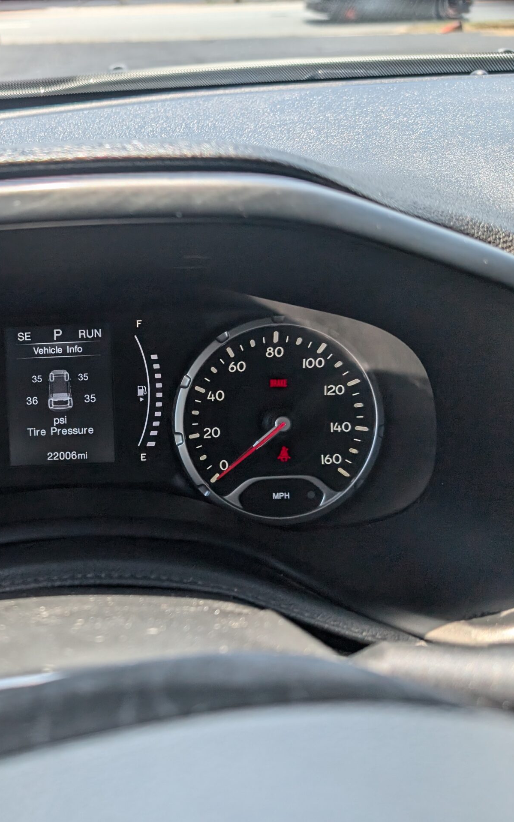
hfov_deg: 34.7
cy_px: 413
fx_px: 762
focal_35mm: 34
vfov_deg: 56.7
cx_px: 32
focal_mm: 6.9
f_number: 1.68
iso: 15
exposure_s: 1/204
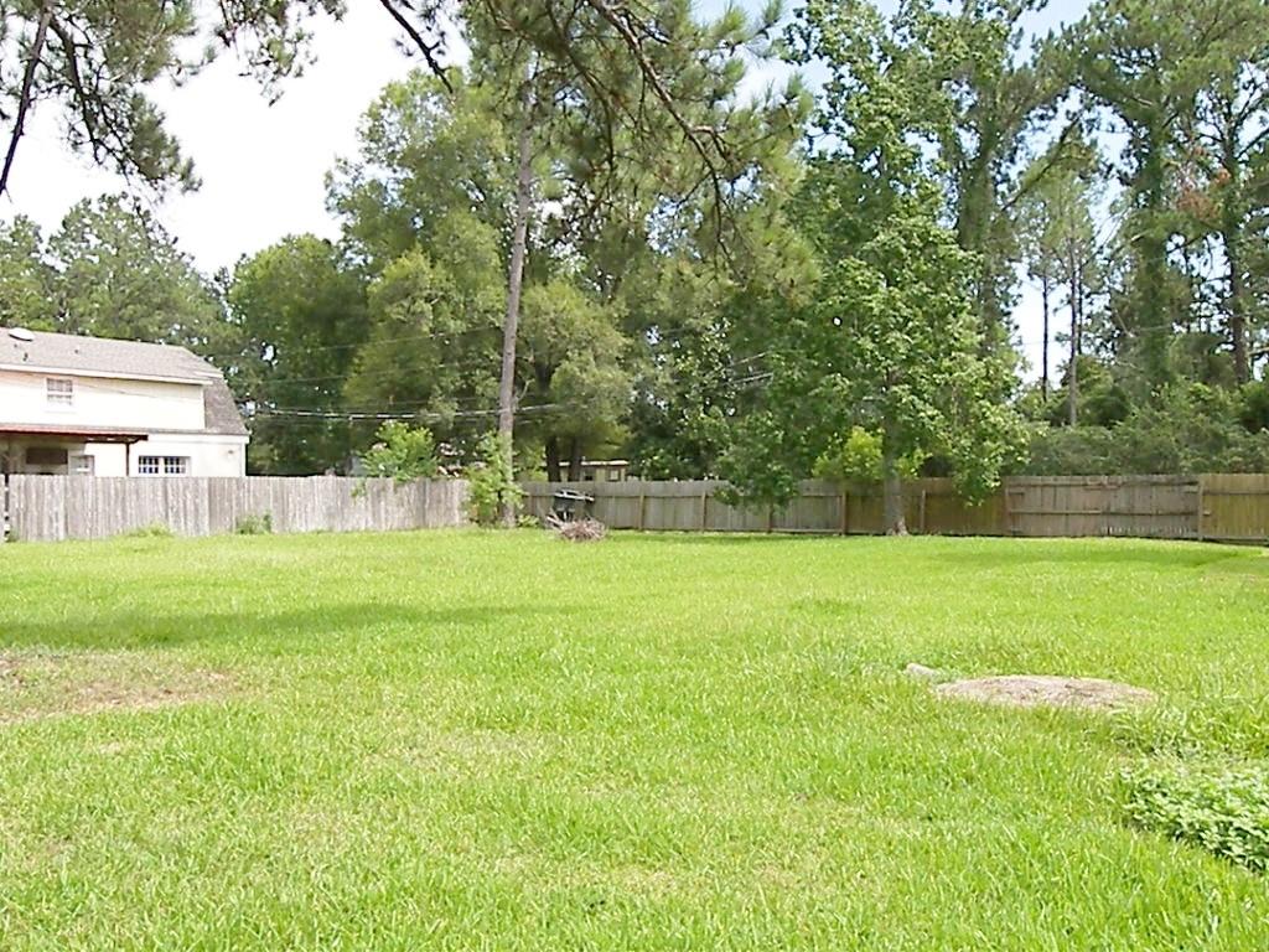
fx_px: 1173
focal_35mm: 32
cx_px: 634
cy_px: 476
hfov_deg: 56.8
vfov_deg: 44.2
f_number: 3.6
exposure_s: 1/3200
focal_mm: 6.8
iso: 400
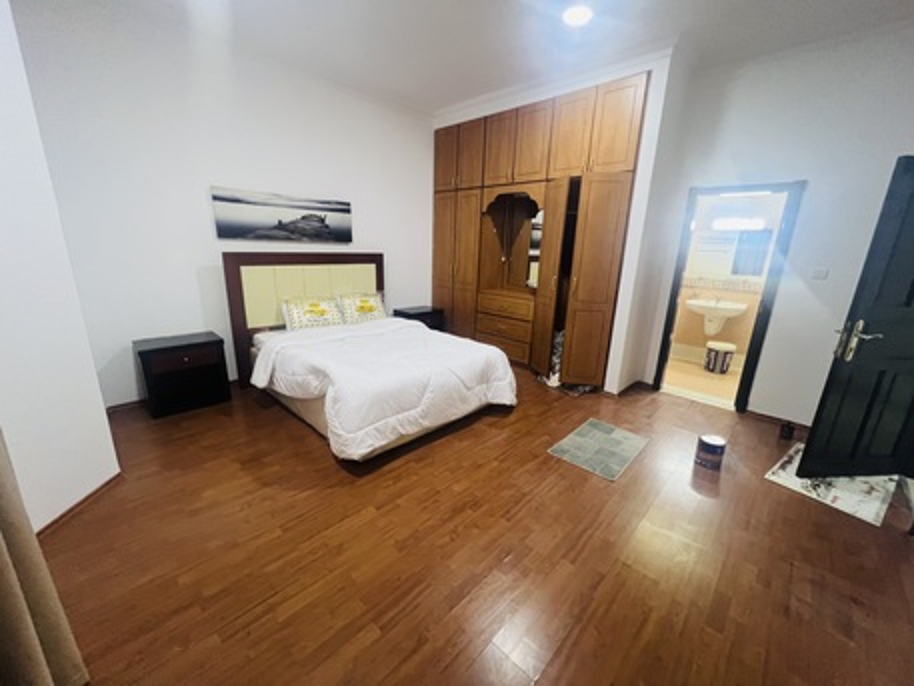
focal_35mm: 13
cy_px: 343
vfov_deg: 89.9
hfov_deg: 106.2
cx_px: 457
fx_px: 343
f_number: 1.8
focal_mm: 1.57
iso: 320
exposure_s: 1/60
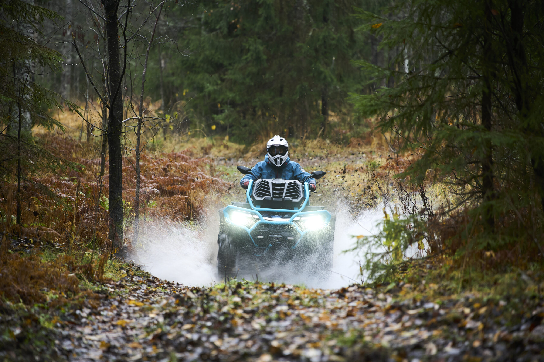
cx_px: 272
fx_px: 2267
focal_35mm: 150
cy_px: 181
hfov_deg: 13.7
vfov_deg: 9.1
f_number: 2.8
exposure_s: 1/250
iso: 800
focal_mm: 150
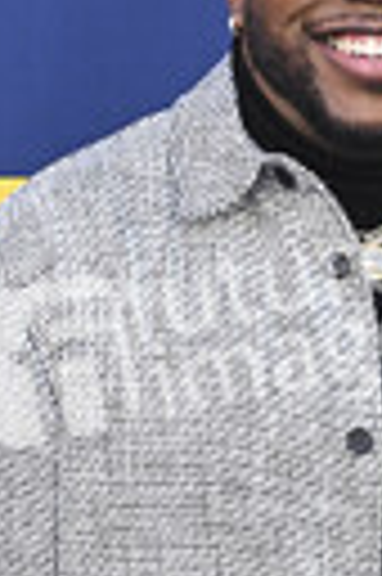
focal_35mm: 165
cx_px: 328
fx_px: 2633
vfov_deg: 12.3
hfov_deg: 8.3
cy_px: 567
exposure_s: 1/200
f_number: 5.6
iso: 800
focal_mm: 53
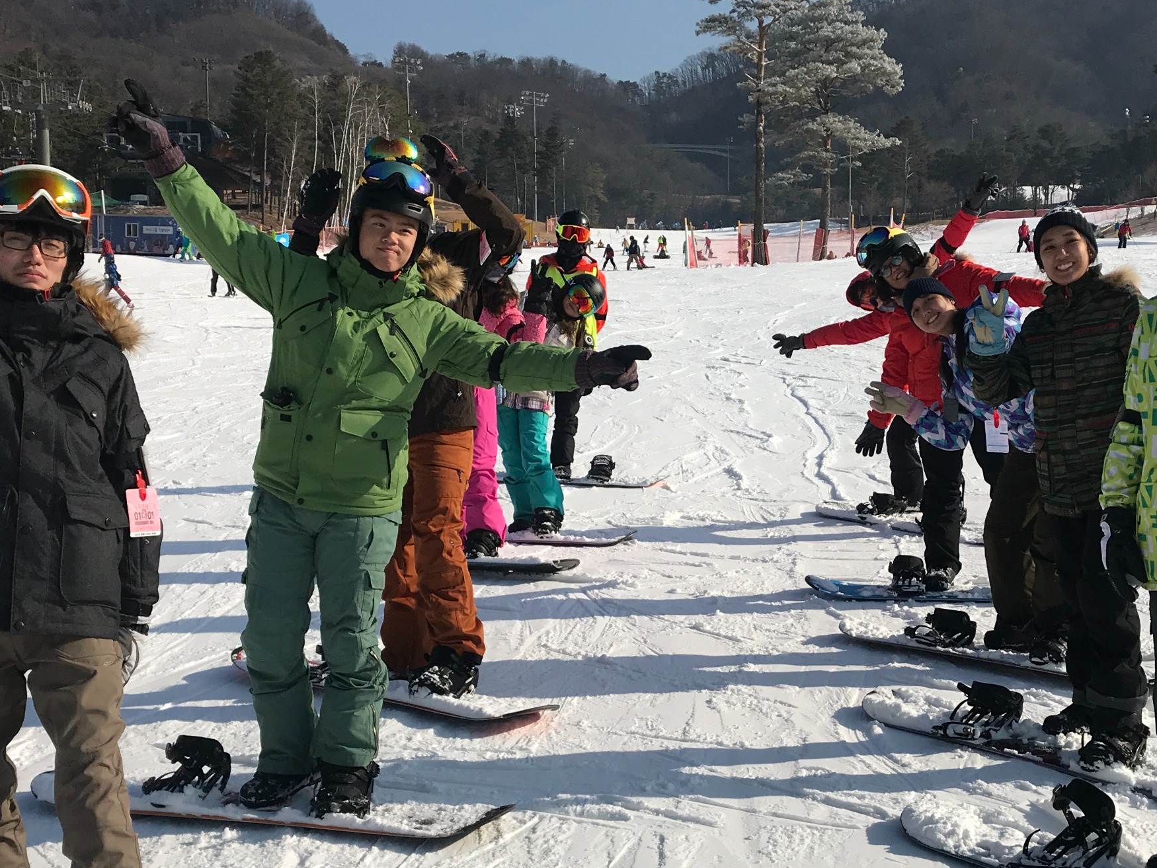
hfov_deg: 39.6
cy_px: 507
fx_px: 1605
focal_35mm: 48
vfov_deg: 30.2
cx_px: 659
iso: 20
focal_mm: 3.99
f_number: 1.8
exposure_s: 1/4367
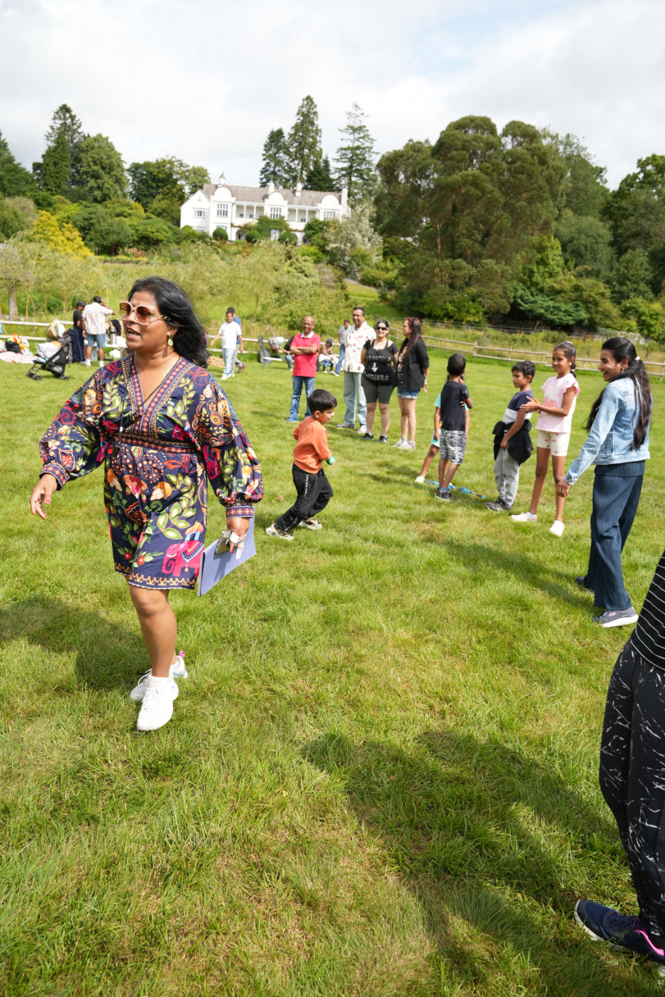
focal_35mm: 24
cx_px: 332
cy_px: 498
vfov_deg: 73.7
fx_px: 665
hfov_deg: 53.1
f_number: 5
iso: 250
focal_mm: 24
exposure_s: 1/800
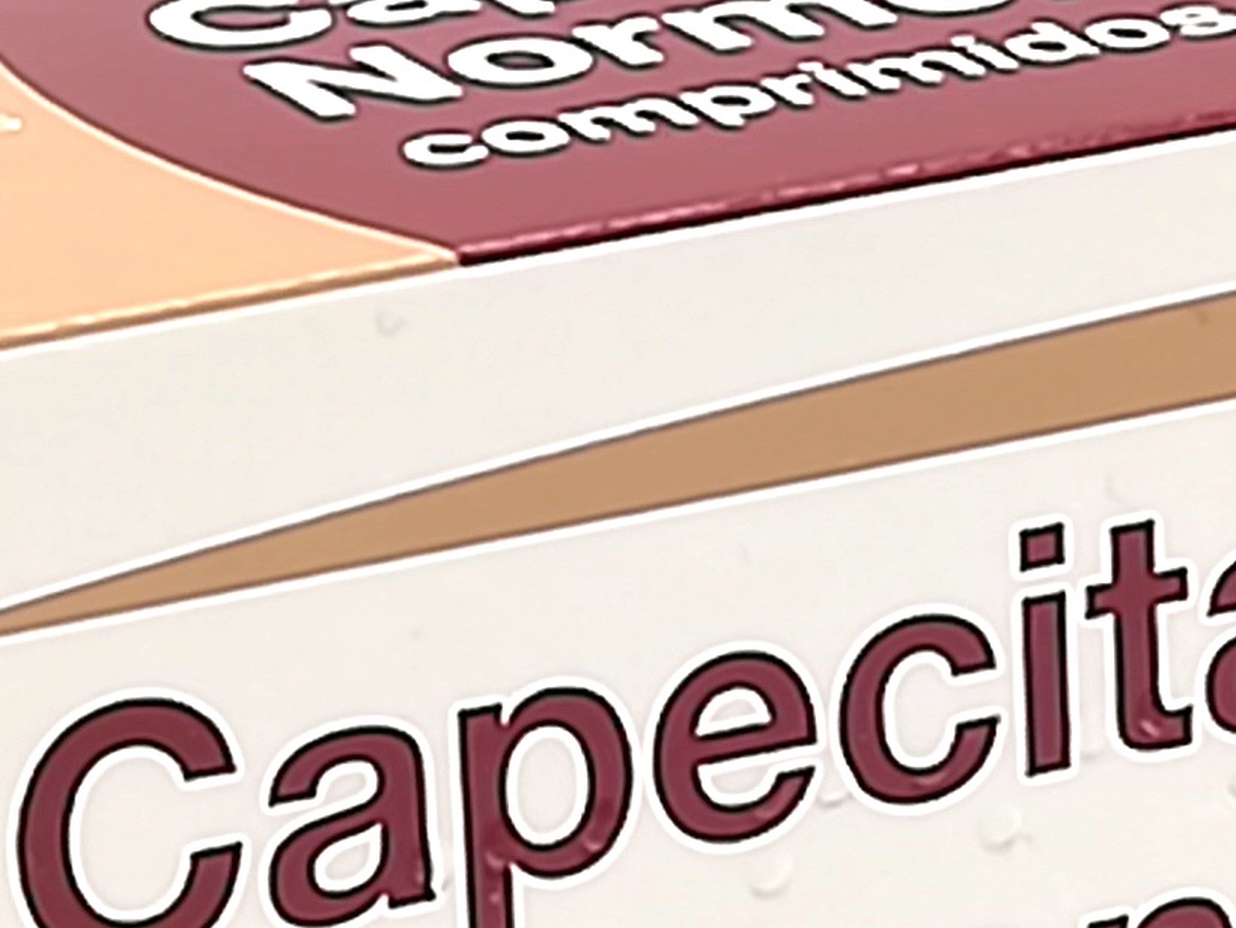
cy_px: 794
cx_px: 915
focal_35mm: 314
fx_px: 11213
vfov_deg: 4.7
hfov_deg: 6.3
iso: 50
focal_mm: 3.83
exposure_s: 1/390
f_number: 2.2
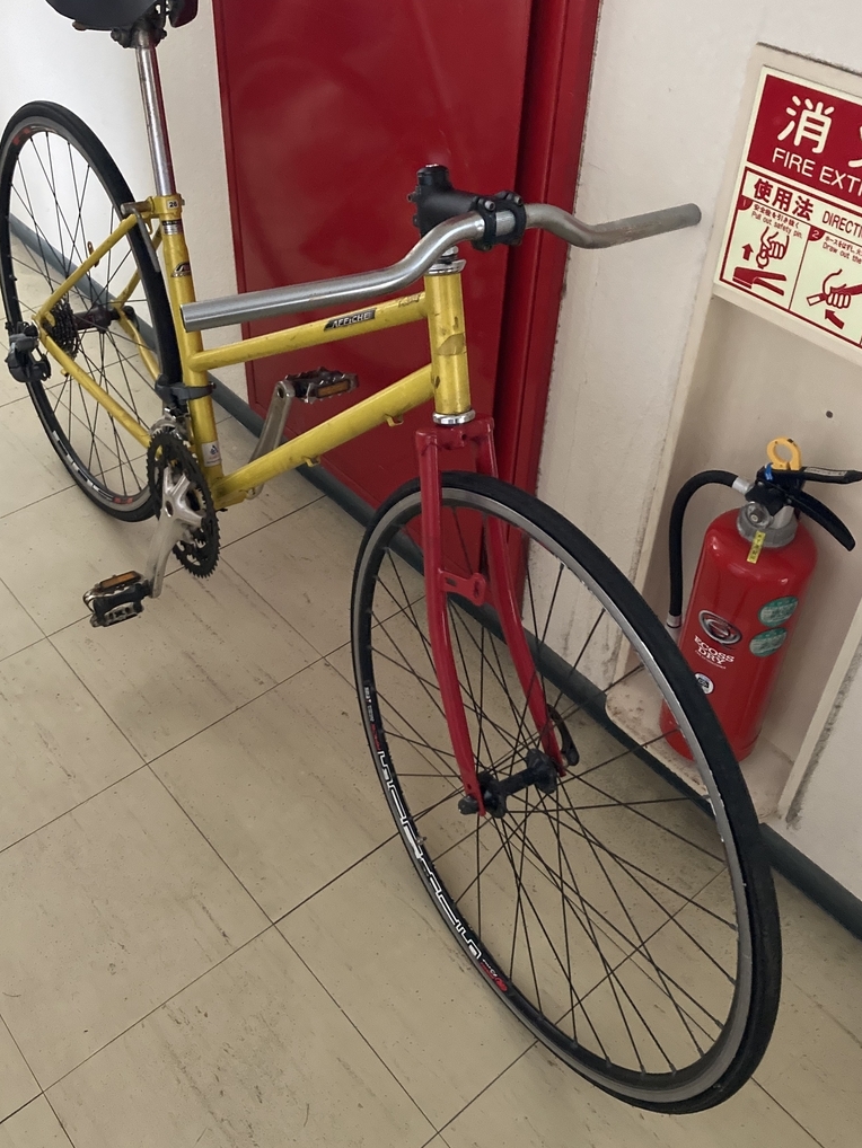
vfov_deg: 55.2
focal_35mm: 33
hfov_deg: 42.9
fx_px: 1095
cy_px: 507
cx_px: 393
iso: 500
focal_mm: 3.99
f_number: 1.8
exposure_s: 1/30
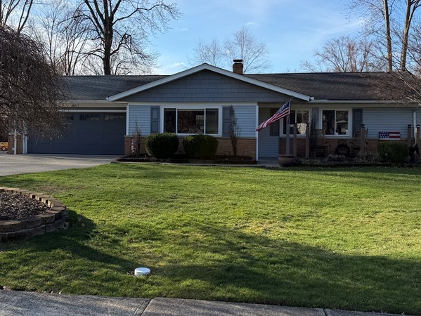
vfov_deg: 35.1
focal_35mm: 41
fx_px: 499
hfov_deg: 45.3
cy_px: 134
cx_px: 157
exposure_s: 1/2611
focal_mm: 6.76
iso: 80
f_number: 1.78
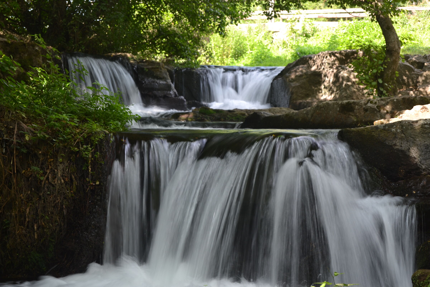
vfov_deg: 16.6
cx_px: 215
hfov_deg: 24.6
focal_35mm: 82
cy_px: 144
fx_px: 985
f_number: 5.6
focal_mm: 55
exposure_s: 1/10
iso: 100
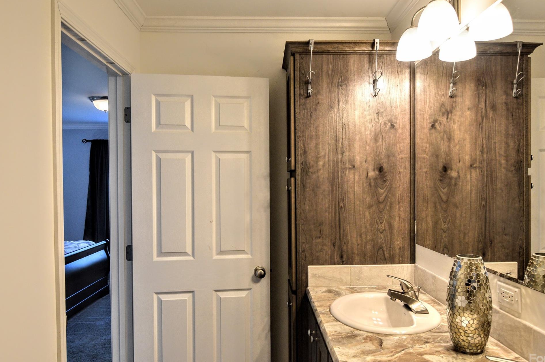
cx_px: 281
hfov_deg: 69.4
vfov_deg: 49.4
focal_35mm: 26
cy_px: 189
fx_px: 393
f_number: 4.5
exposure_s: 1/80
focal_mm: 16
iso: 400
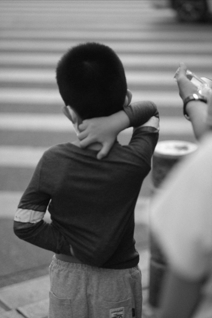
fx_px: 742
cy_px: 159
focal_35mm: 84
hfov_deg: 16.3
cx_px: 106
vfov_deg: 24.2
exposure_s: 1/120
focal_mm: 56
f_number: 1.2
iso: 200
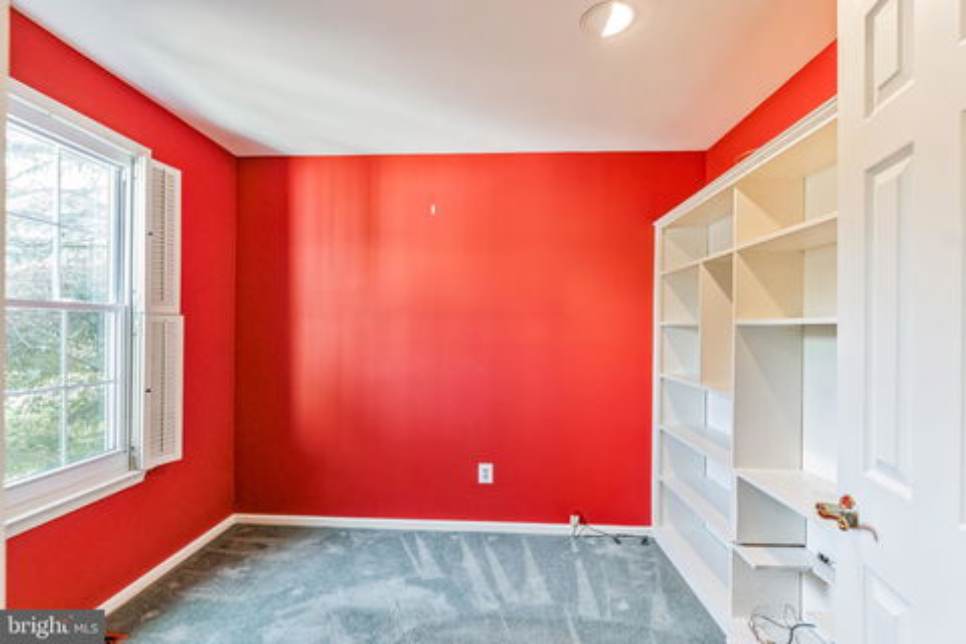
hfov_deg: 96.7
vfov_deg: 73.7
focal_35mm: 16
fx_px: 429
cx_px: 483
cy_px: 322
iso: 800
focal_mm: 16
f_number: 4.5
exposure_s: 1/60
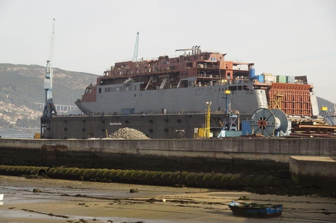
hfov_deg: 24.6
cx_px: 168
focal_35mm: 82
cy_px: 112
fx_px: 769
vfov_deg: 16.5
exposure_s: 1/200
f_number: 6.3
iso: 100
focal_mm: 55
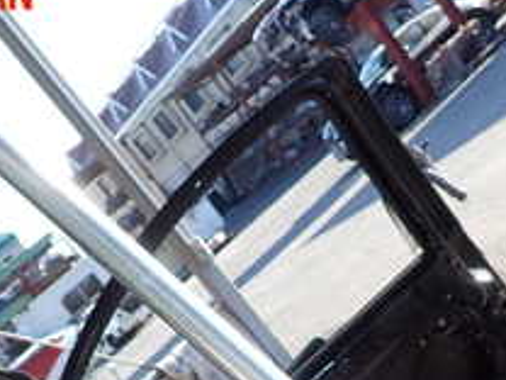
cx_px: 321
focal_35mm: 72
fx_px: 1052
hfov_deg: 26.9
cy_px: 512
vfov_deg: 18.8
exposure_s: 1/400
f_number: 2.8
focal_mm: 4.5
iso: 100
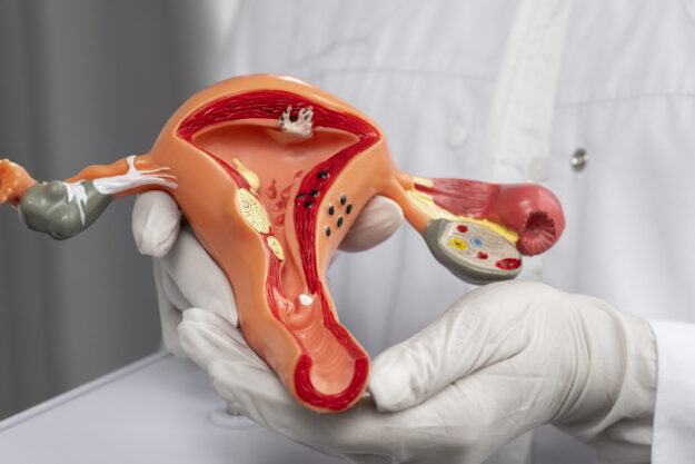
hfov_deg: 15.2
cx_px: 348
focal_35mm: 135
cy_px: 232
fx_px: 2607
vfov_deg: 10.2
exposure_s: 1/160
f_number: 5.6
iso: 640
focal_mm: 90
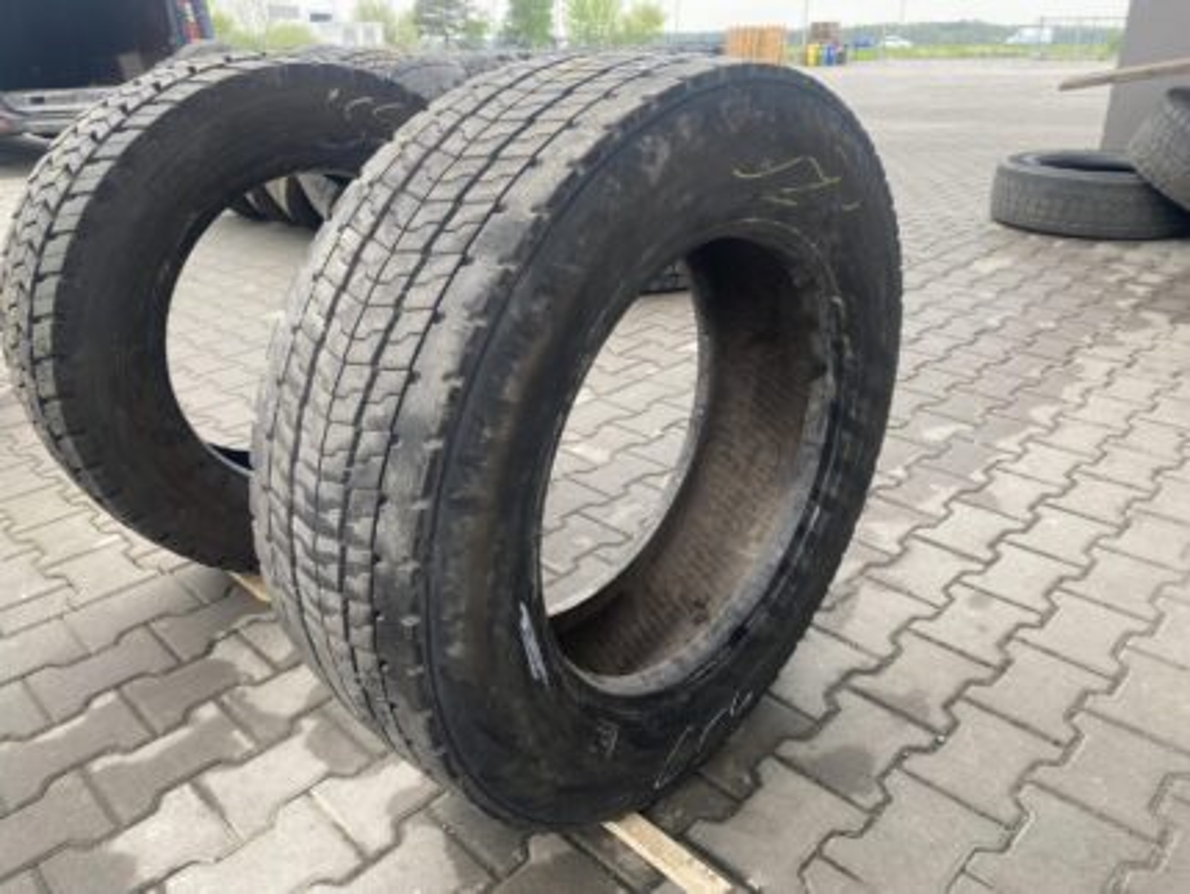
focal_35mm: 26
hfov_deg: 67.3
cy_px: 447
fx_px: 894
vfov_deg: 53.1
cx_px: 595
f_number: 1.8
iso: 32
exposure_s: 1/122
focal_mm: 4.25
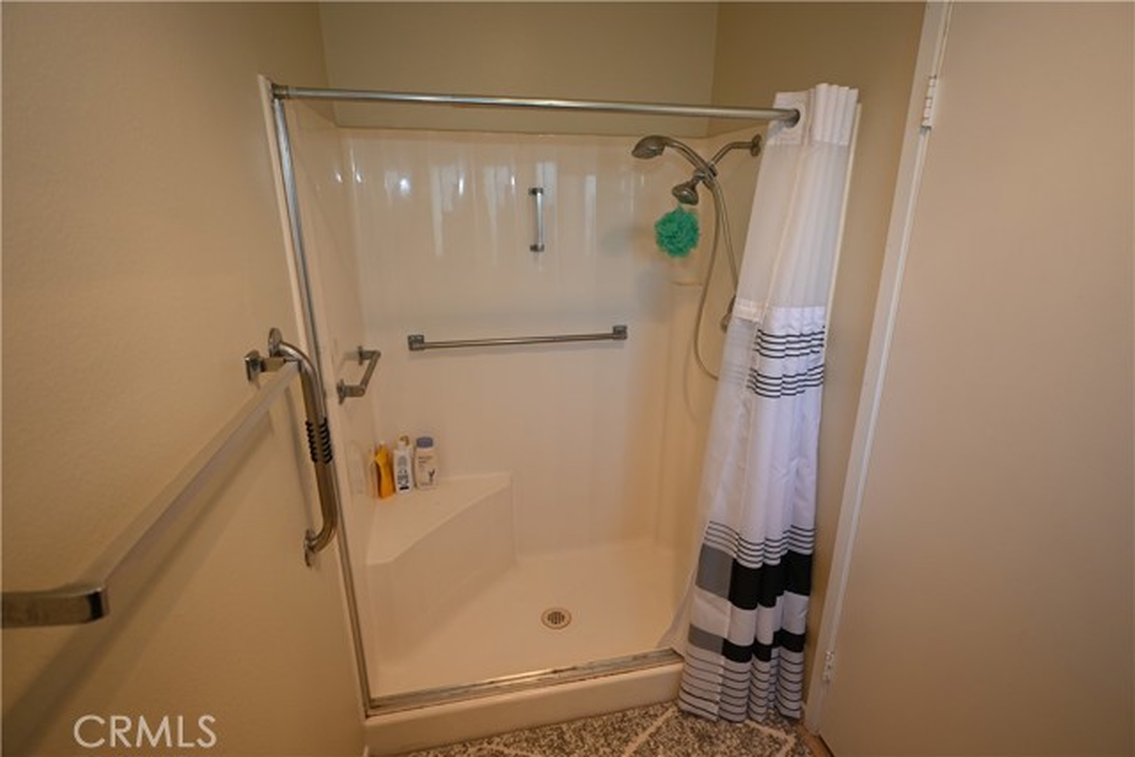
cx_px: 568
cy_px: 378
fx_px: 568
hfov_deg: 90.0
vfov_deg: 67.4
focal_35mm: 18
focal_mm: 12
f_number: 4
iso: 200
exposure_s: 1/60
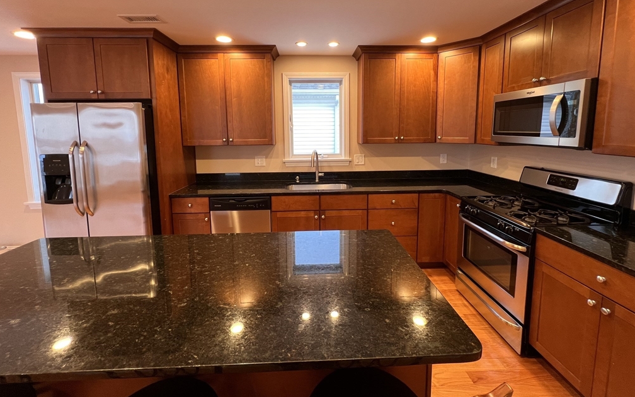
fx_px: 242
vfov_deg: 77.7
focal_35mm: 14
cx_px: 319
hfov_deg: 105.3
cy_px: 158
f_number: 1.8
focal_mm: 1.57
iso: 125
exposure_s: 1/60
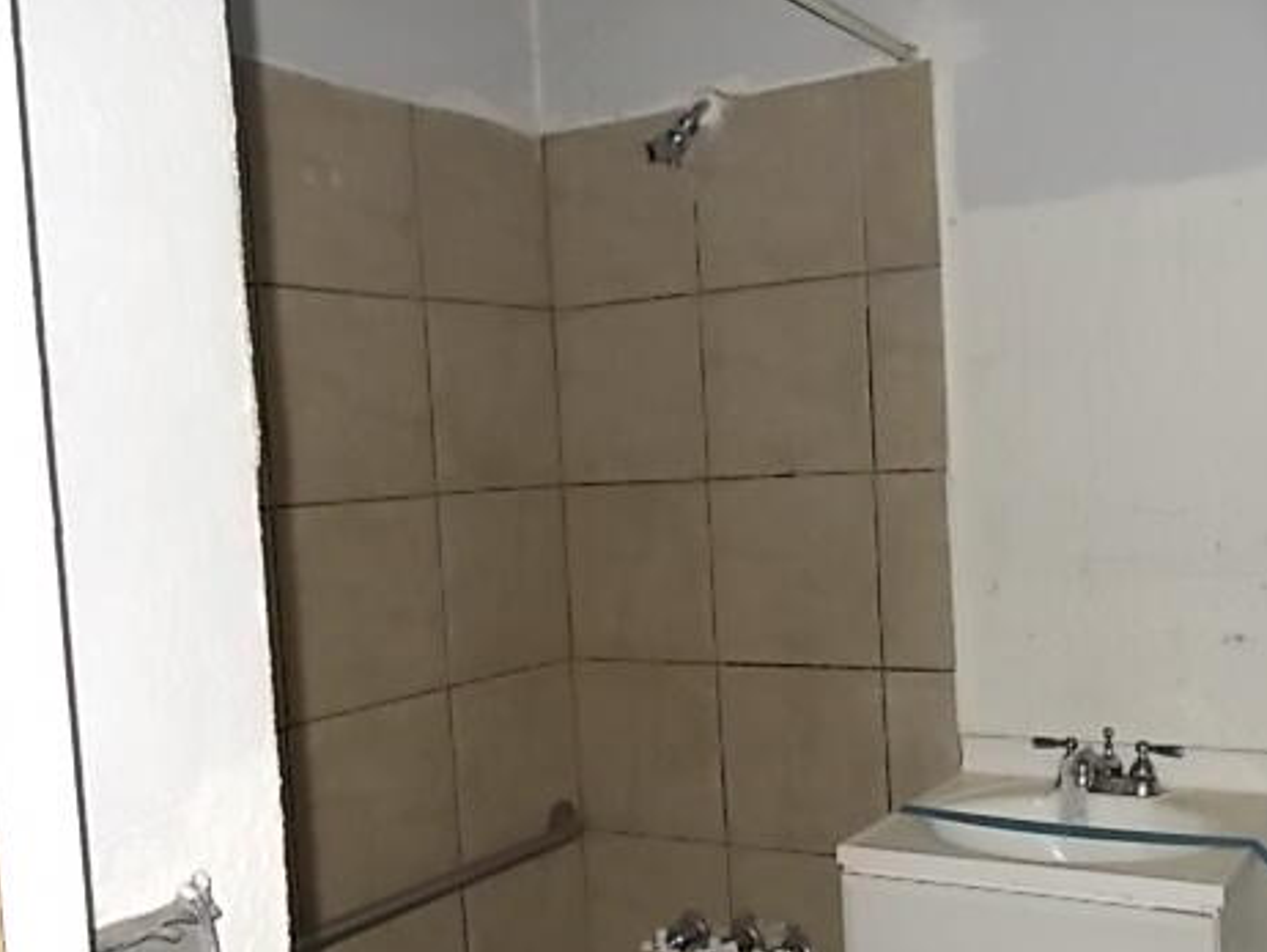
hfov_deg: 50.6
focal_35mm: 36
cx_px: 825
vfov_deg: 39.6
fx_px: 1318
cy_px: 524
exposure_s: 1/25
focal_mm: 4.6
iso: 200
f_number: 3.2
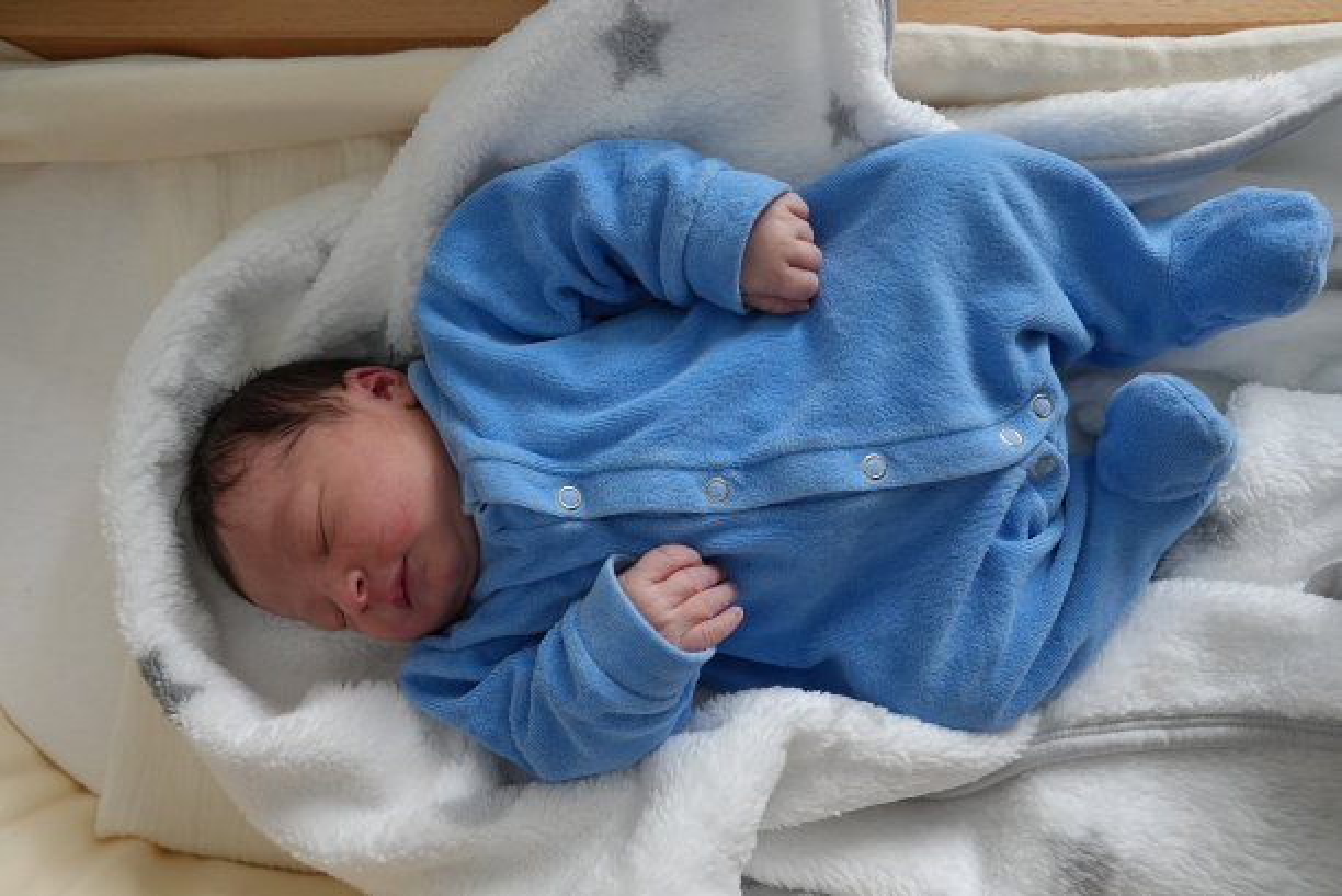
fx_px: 895
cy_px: 448
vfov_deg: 53.2
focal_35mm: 24
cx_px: 671
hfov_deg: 73.7
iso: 4000
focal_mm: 24
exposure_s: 1/160
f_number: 4
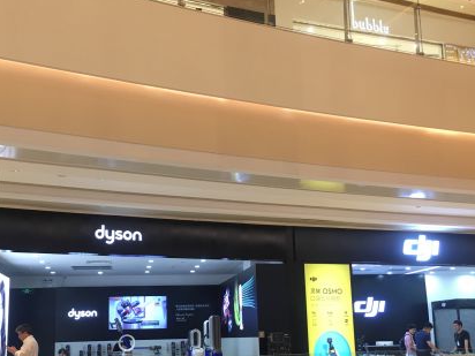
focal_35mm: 45
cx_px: 199
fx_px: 617
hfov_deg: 41.9
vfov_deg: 31.9
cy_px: 236
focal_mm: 4.15
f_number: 2.2
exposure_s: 1/17
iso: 32
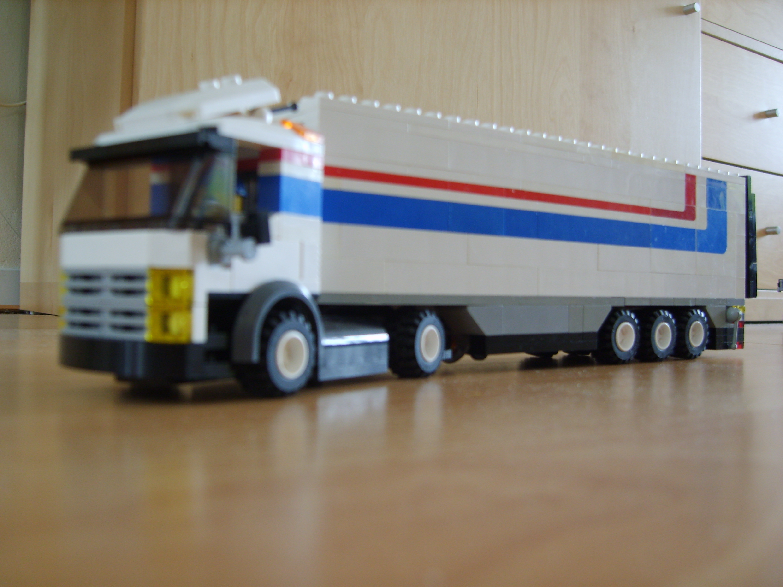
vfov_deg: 40.7
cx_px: 392
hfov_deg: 52.6
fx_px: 792
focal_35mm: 35
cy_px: 294
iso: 123
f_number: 2.8
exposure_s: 1/20
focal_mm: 7.4
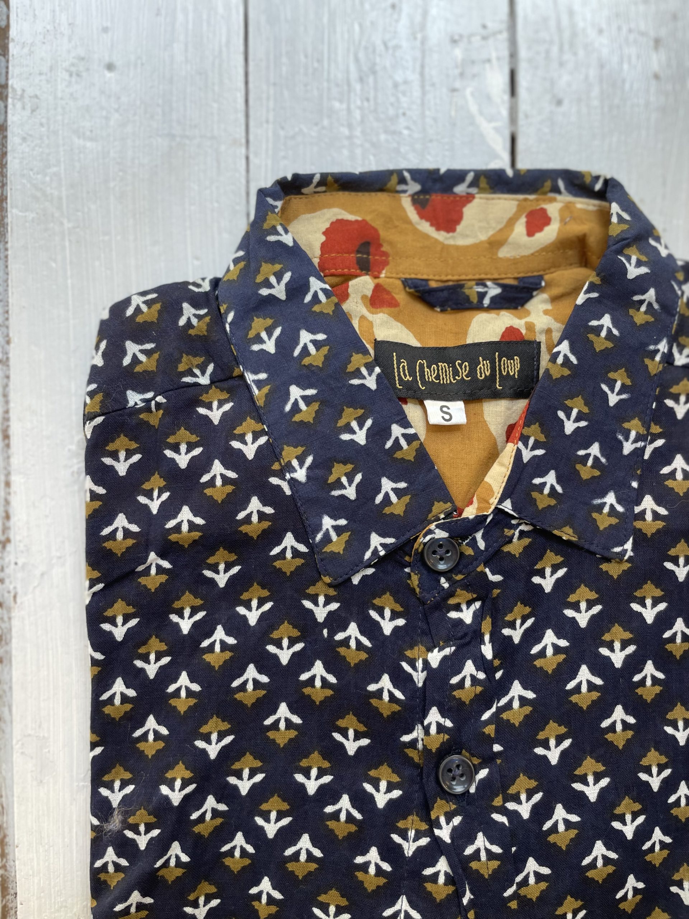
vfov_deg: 67.3
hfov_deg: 53.1
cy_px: 460
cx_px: 344
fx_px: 690
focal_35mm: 26
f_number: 1.6
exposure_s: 1/121
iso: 64
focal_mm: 4.2
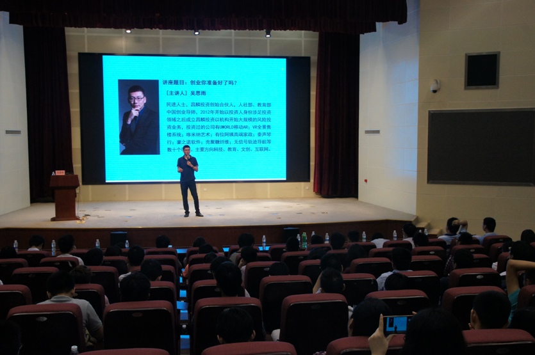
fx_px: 579
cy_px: 178
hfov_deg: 49.6
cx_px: 268
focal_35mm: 39
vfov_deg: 34.1
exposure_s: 1/60
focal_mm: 26
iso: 1600
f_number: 9
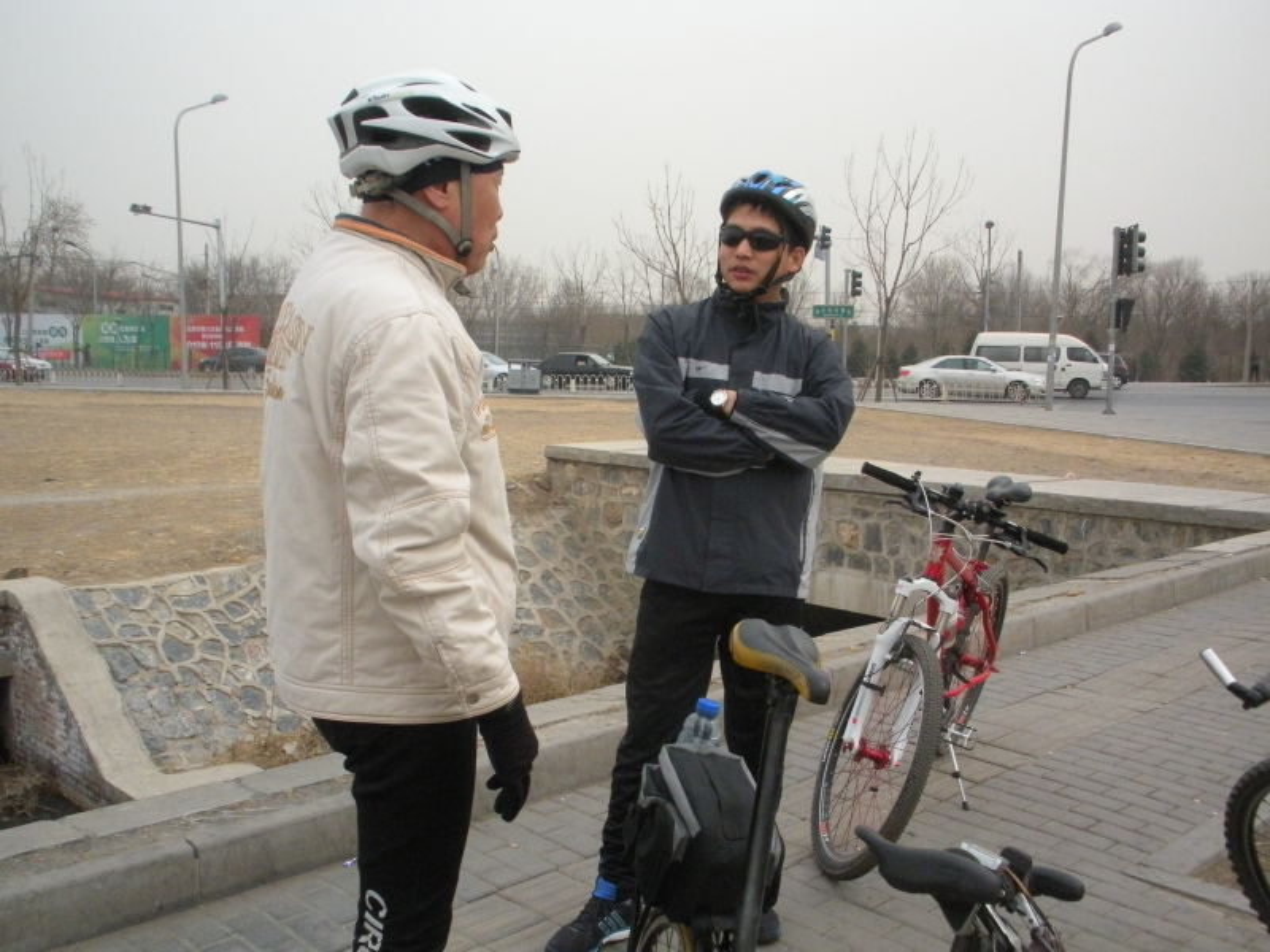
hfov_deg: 52.6
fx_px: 1284
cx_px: 635
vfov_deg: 40.7
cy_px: 476
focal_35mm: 35
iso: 400
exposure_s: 1/960
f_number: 5.6
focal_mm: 6.3
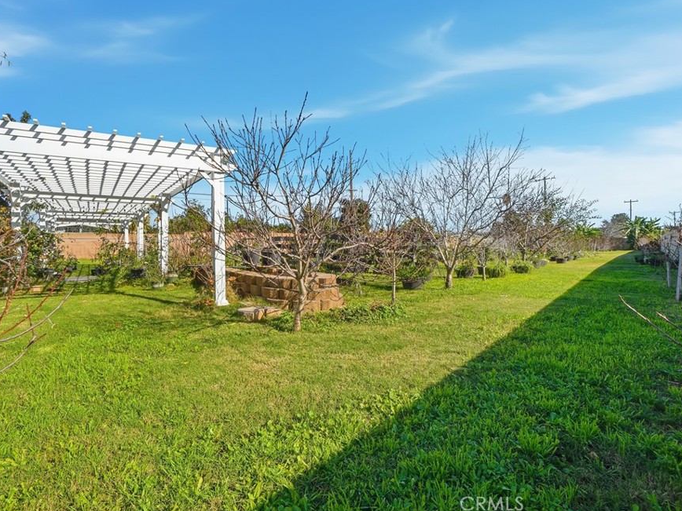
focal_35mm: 17
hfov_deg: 90.7
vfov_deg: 74.7
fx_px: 335
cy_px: 247
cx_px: 304
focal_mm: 10
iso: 400
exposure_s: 1/8000
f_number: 9
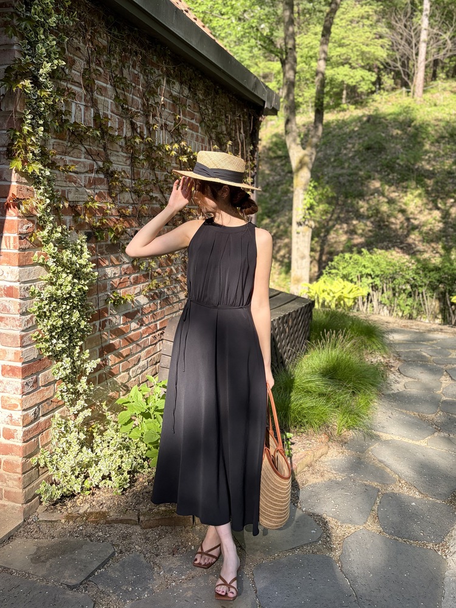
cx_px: 228
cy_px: 304
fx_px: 457
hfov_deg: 53.1
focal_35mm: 26
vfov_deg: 67.3
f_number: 1.6
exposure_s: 1/561
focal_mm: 5.96
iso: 50
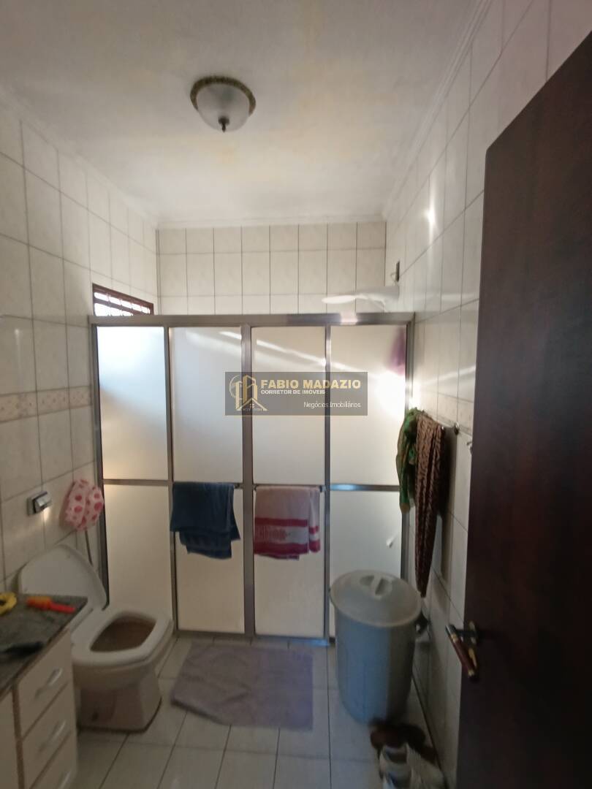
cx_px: 296
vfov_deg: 94.5
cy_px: 394
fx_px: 365
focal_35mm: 16
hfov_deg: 78.1
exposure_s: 1/30
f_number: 2.2
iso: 400
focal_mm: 1.65
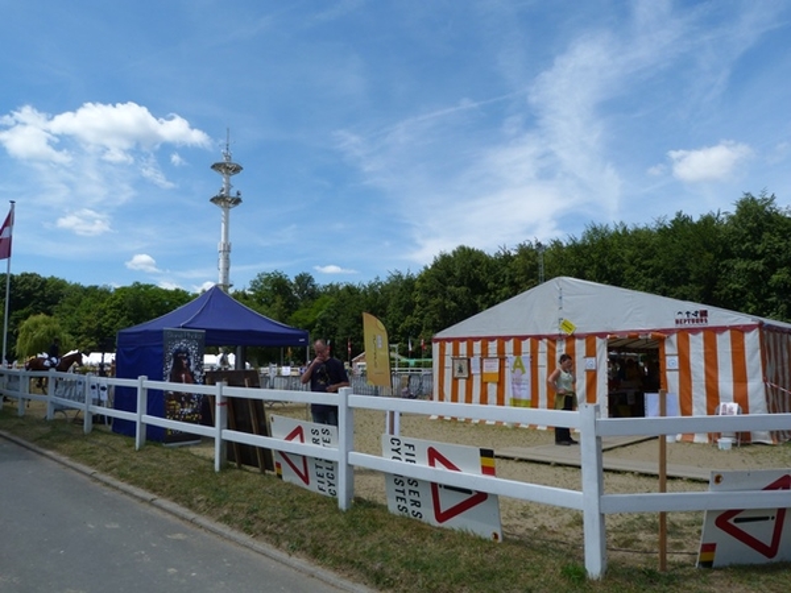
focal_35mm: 25
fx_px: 571
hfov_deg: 69.4
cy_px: 296
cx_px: 396
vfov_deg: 54.9
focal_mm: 4.5
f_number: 5.6
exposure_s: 1/400
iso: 80
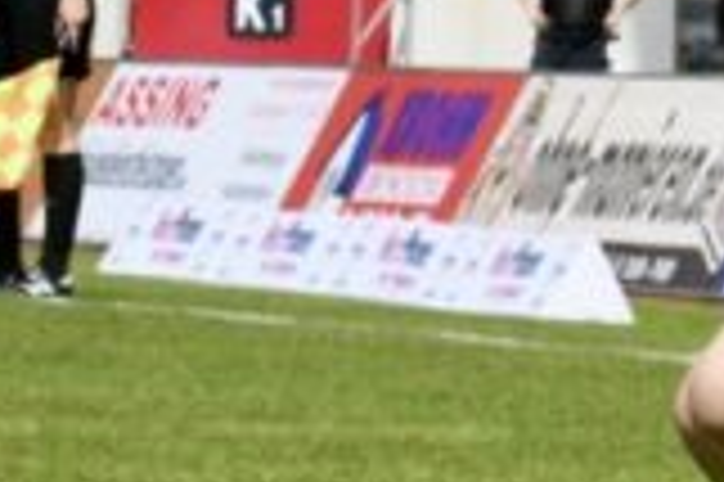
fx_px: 14847
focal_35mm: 739
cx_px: 189
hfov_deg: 2.8
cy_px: 32
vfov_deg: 1.9
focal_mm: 116
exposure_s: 1/1600
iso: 2500
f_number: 16
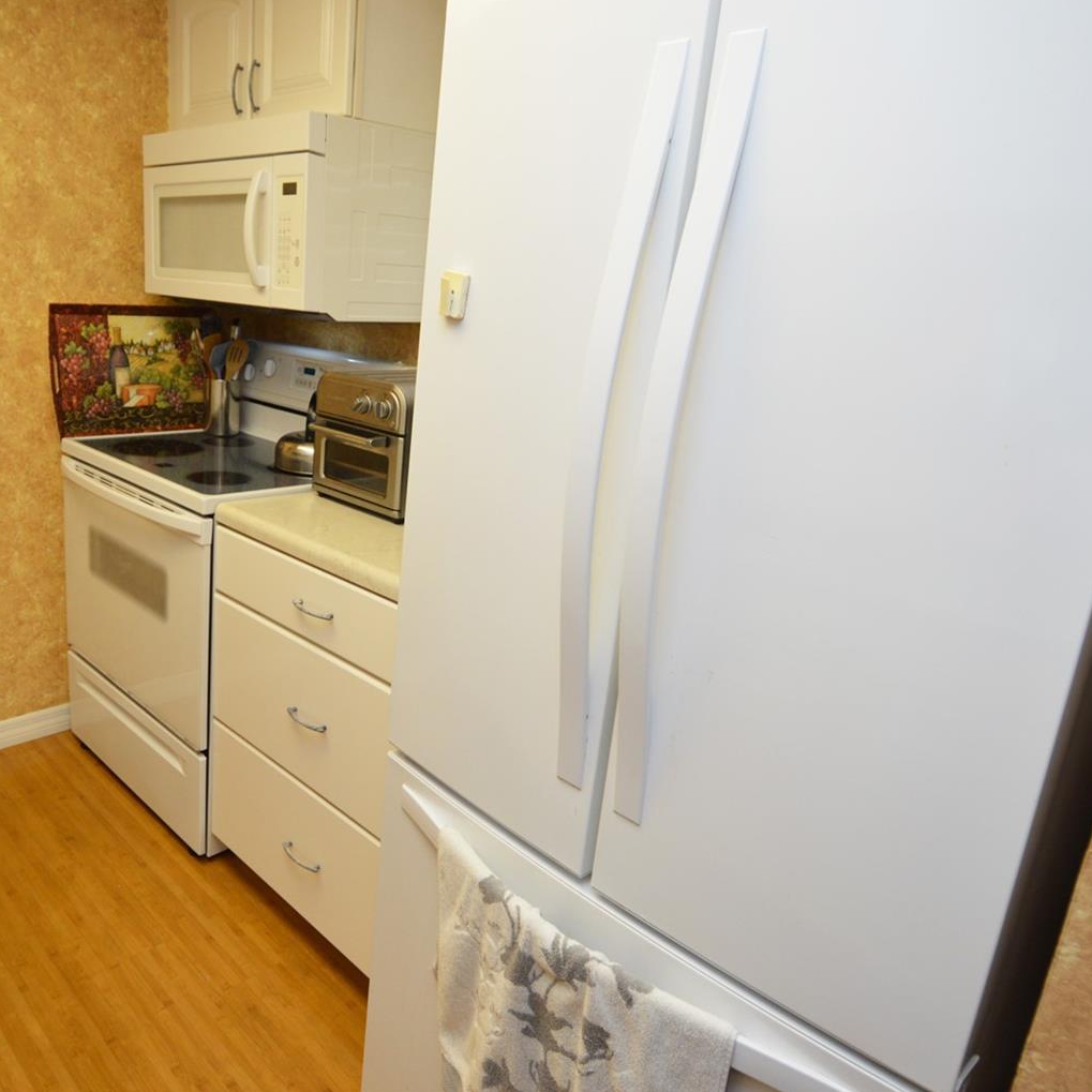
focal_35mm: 24
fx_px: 857
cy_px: 528
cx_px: 385
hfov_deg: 63.7
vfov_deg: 65.0
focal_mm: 12
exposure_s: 1/60
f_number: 4
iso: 560
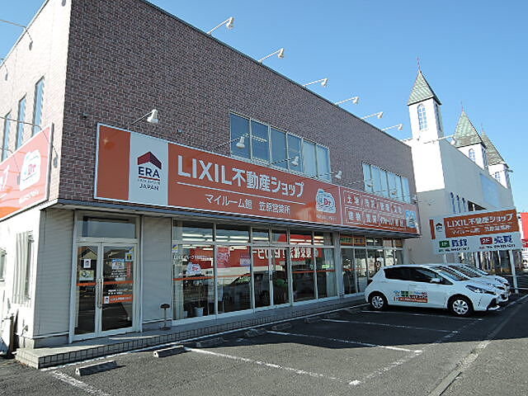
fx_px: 366
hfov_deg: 71.6
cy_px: 198
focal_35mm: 24
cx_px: 264
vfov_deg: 56.8
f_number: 2.8
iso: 80
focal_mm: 5.1
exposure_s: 1/640
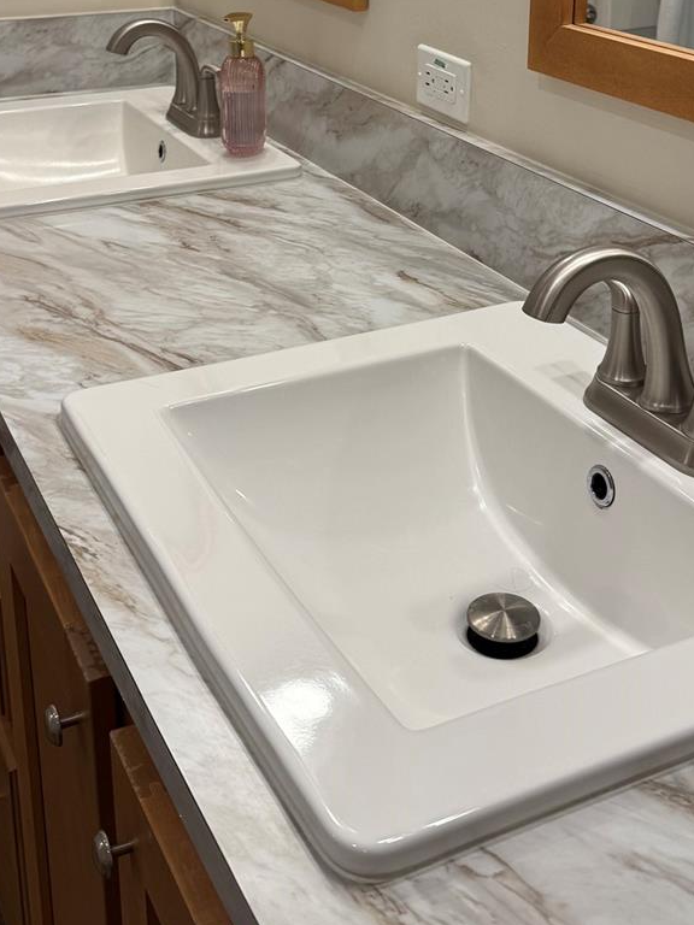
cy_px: 188
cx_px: 371
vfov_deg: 38.2
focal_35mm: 48
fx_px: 1283
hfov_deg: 30.3
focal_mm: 6.76
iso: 80
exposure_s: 1/120
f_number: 1.78
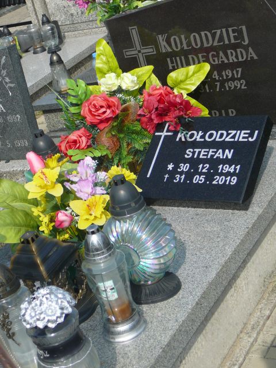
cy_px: 184
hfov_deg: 20.7
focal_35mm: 71
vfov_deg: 27.4
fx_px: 755
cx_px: 138
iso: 80
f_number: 3.7
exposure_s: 1/1000
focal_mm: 10.5
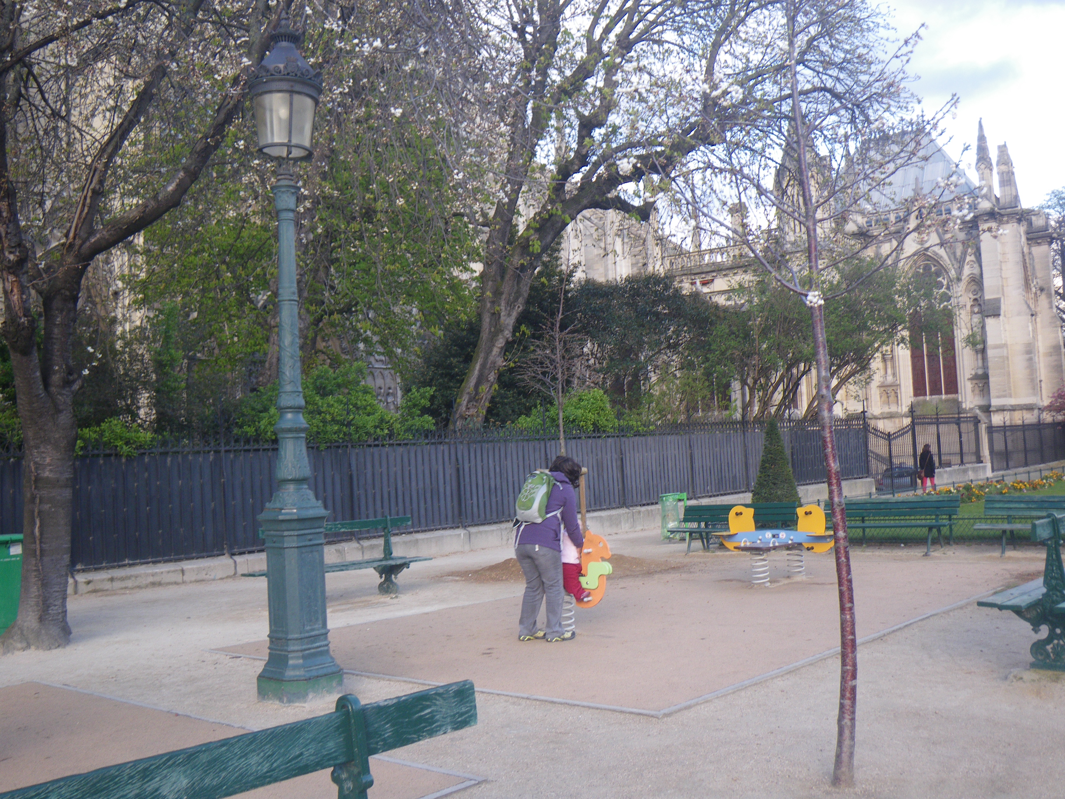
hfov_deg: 54.0
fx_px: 1046
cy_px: 400
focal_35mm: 34
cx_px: 532
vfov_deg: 41.8
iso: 64
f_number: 3.8
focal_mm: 6.1
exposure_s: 1/50
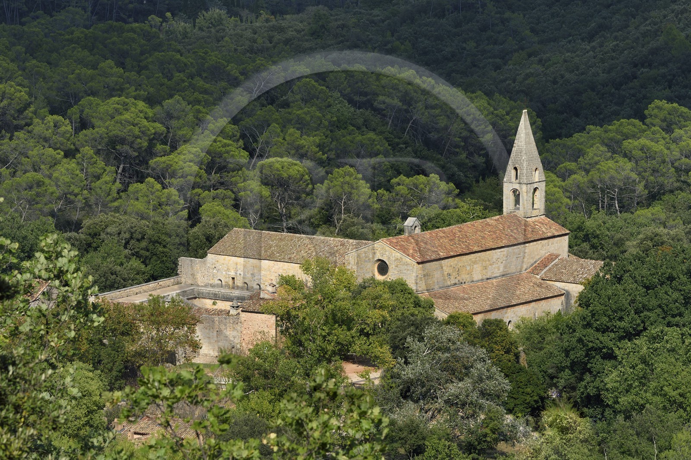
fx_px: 2974
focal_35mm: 155
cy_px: 230
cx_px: 346
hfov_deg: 13.3
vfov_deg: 8.9
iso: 200
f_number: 13
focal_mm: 155
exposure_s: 1/320
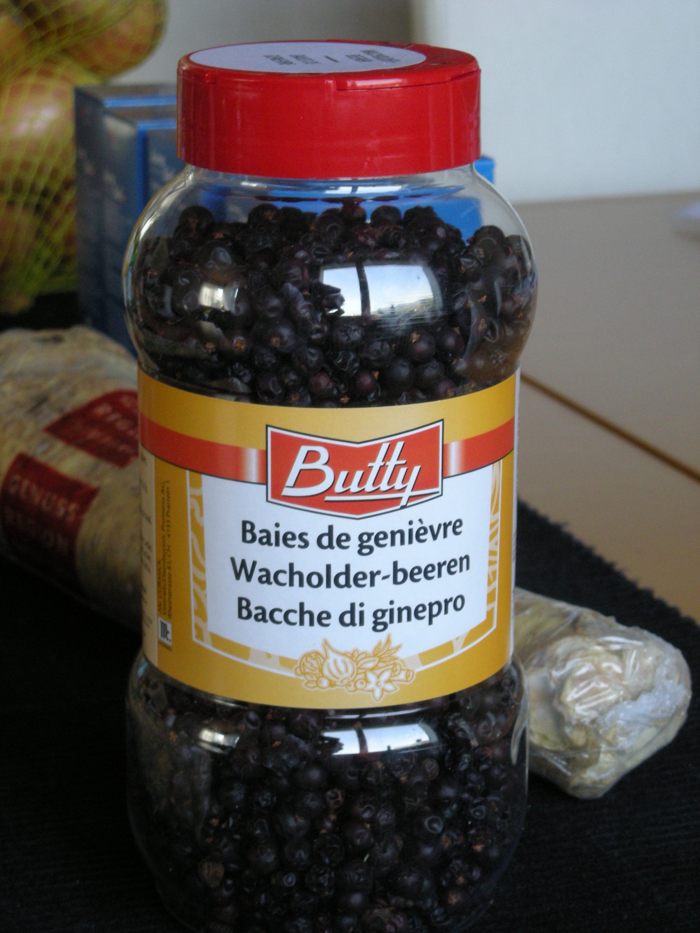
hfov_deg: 14.1
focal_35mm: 105
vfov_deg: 18.7
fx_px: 2831
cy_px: 466
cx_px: 350
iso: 197
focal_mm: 17.1
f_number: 4.7
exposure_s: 1/57.4
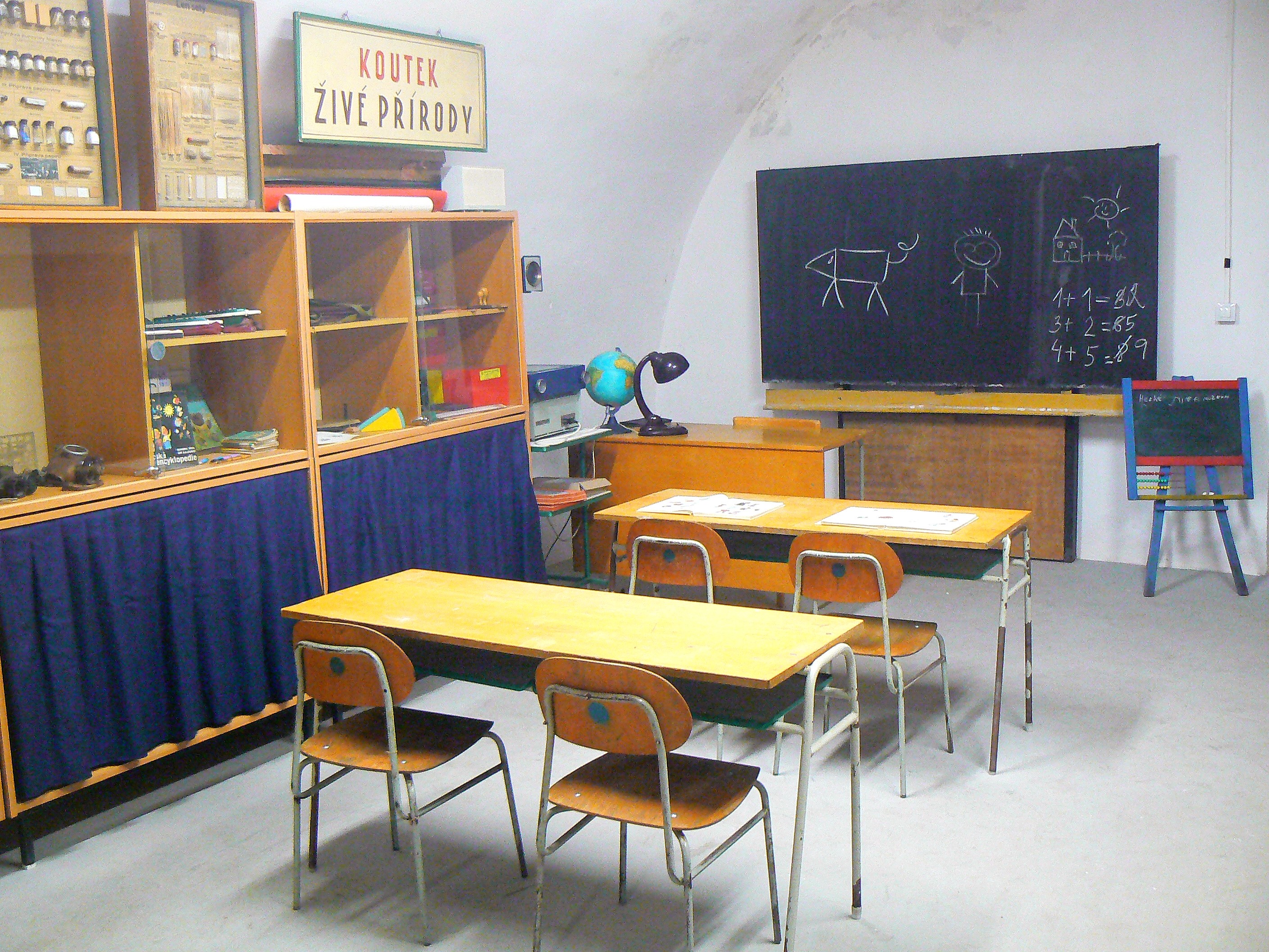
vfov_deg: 39.7
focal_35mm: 36
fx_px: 1320
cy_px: 476
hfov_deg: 51.4
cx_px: 634
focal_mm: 6
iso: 400
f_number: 2.8
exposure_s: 1/25
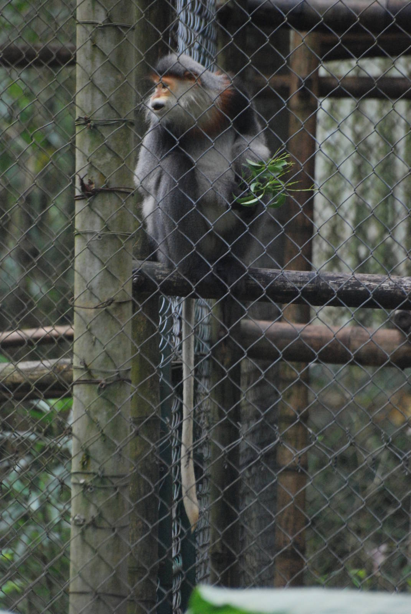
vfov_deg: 4.6
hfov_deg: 3.1
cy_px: 307
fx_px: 7684
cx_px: 206
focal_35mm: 450
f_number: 5.6
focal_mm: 300
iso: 1600
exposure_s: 1/160
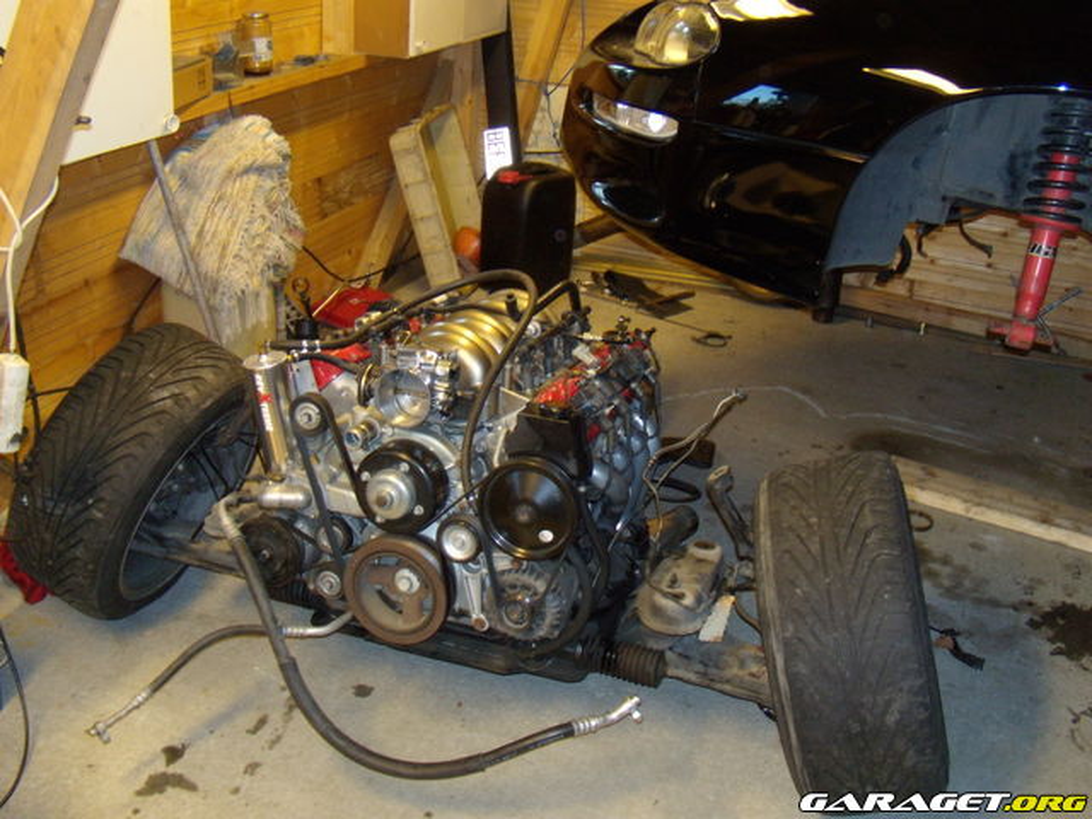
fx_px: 1136
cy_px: 410
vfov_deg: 39.7
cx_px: 546
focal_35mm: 36
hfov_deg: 51.4
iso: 250
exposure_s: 1/30
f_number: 3.6
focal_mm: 6.4
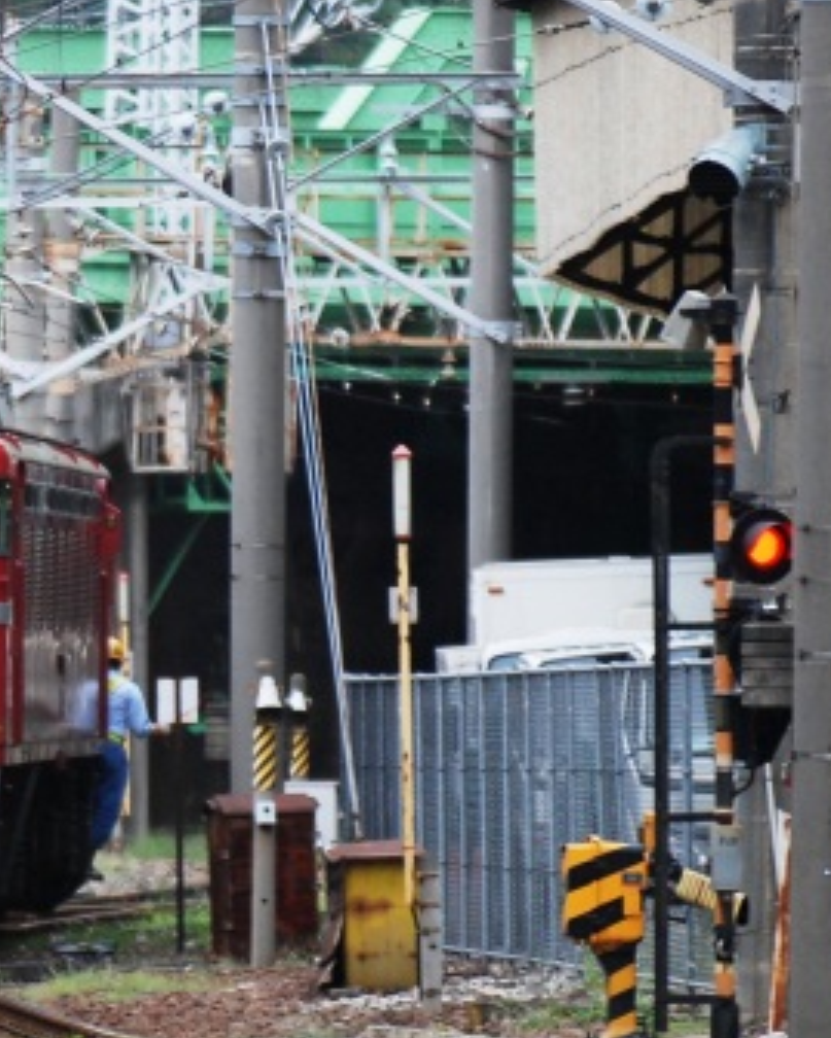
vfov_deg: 2.9
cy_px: 592
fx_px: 20650
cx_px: -161
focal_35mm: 672
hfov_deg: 2.3
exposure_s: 1/125
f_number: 2.8
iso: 640
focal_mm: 200
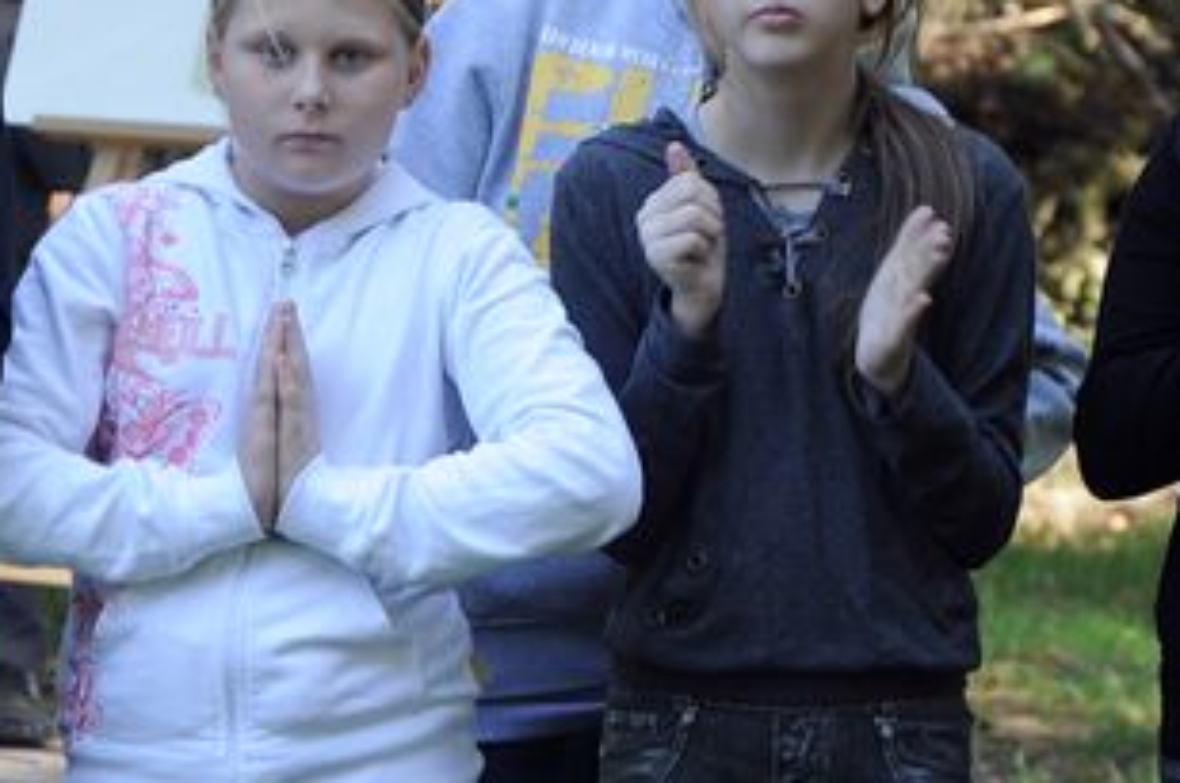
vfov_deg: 3.2
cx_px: 416
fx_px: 14183
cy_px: 399
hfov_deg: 4.8
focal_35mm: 433
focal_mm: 105
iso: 400
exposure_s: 1/100
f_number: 5.6
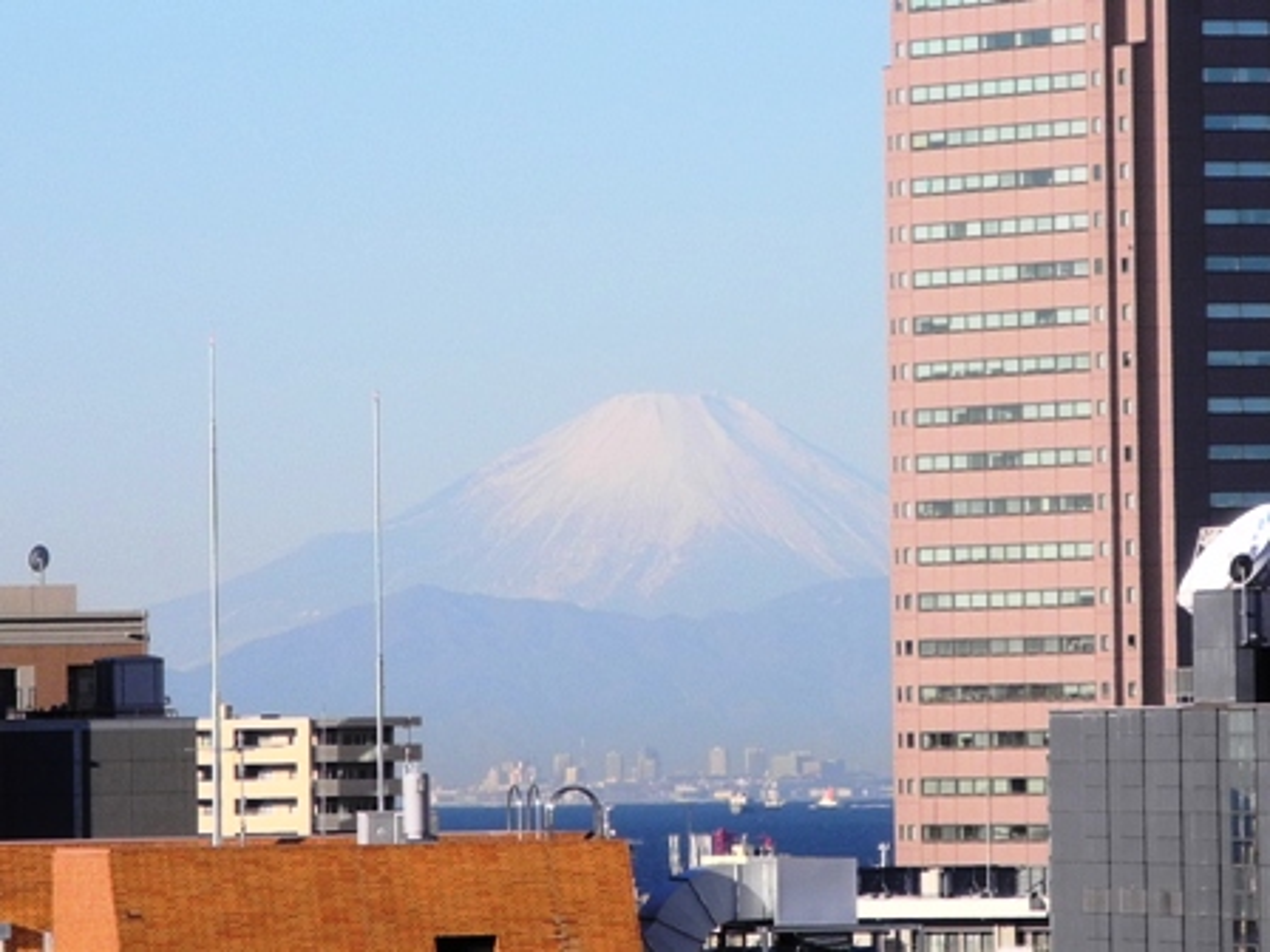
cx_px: 635
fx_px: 7338
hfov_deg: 9.9
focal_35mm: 200
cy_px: 476
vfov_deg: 7.4
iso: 100
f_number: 5.6
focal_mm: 42.6
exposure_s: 1/498
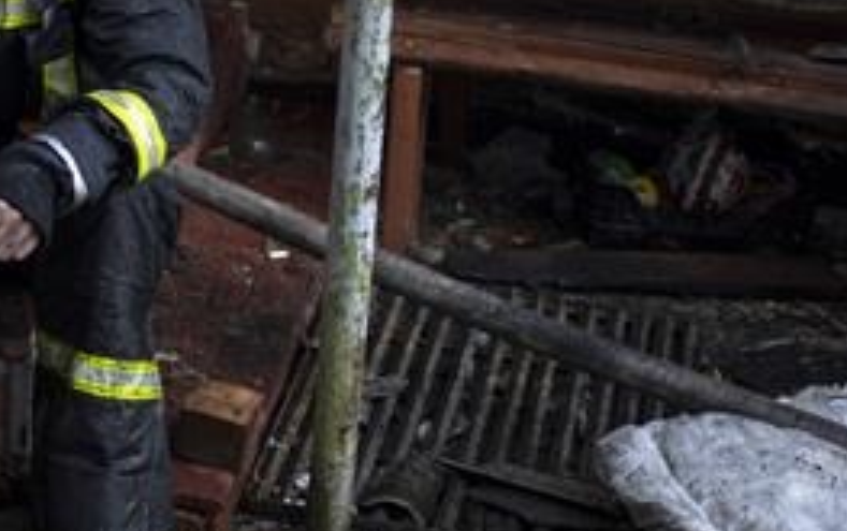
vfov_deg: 14.7
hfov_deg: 22.3
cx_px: -64
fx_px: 2034
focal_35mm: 88
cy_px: 14
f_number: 1.8
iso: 100
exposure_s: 1/640
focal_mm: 35
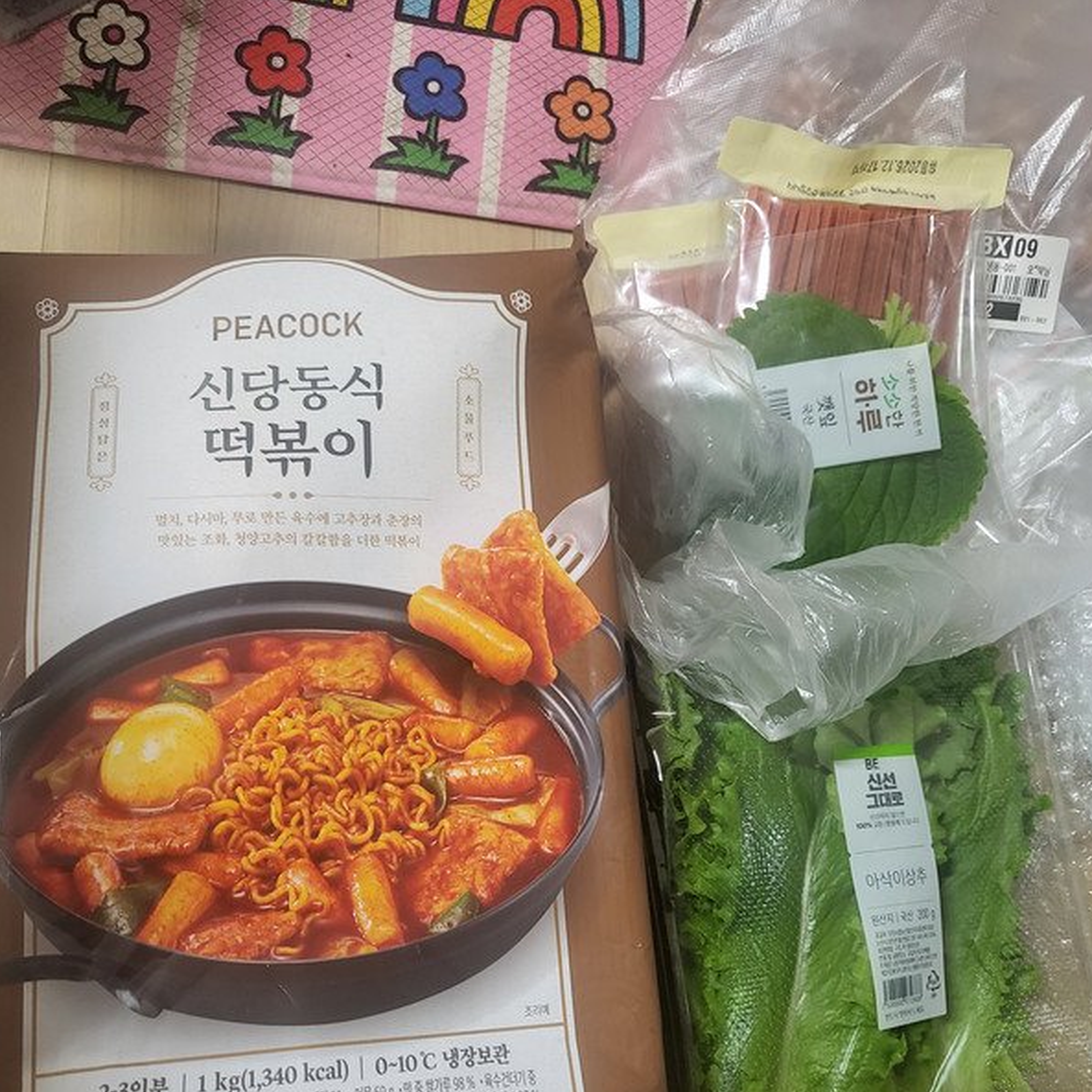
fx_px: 1106
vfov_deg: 52.1
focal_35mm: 31
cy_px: 670
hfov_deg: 52.5
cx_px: 551
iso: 320
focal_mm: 4.25
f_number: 1.8
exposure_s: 1/40
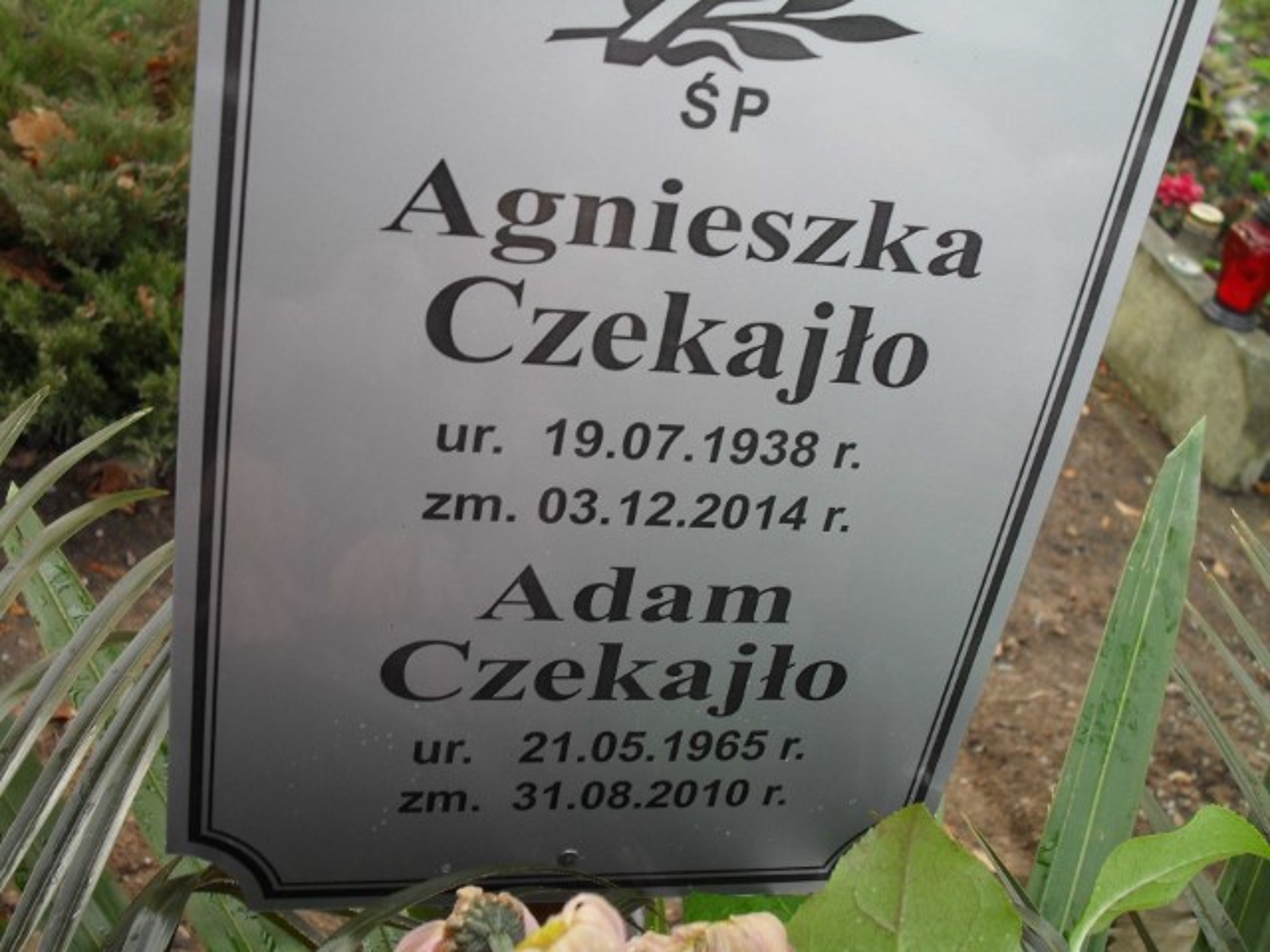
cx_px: 635
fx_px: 1541
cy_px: 476
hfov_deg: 44.8
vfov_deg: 34.3
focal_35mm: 42
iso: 100
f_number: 3.6
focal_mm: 7.5
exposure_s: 1/60
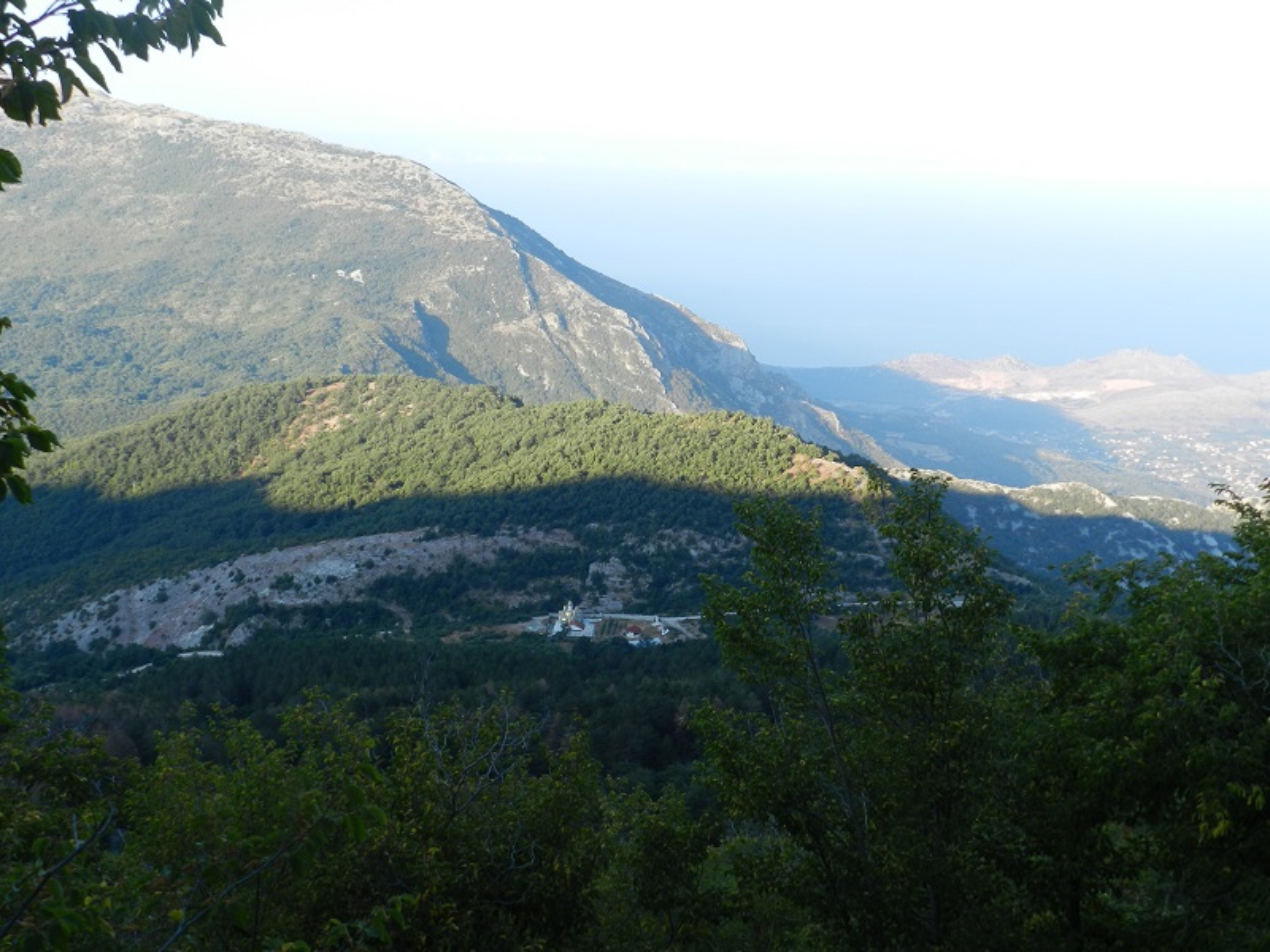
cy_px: 476
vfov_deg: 37.7
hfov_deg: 49.0
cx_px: 635
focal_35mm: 38
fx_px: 1394
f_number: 4
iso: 160
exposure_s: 1/400
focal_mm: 6.7
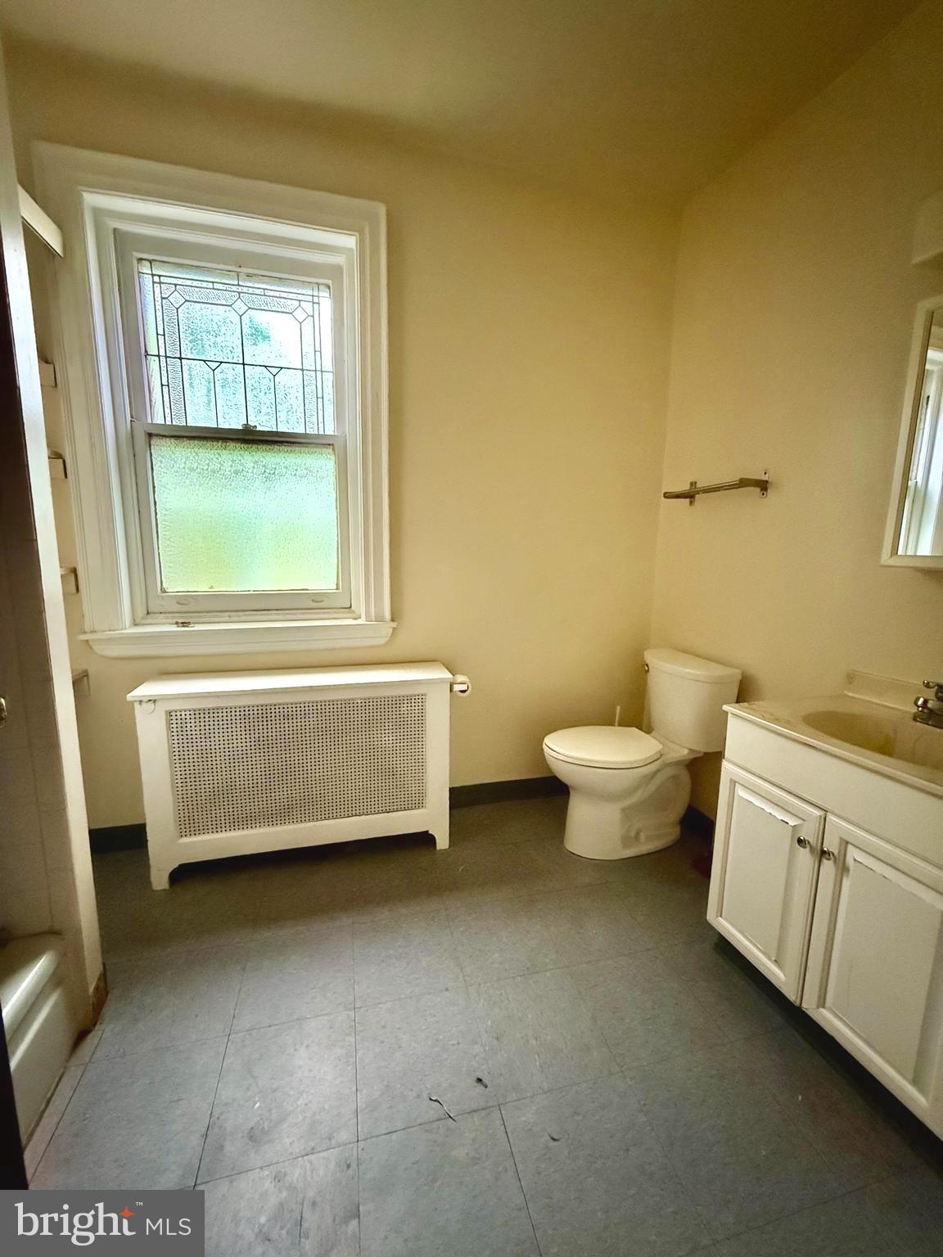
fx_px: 509
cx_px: 472
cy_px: 628
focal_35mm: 14
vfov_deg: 102.1
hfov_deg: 85.7
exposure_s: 1/40
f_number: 2.2
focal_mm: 2.22
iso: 1600
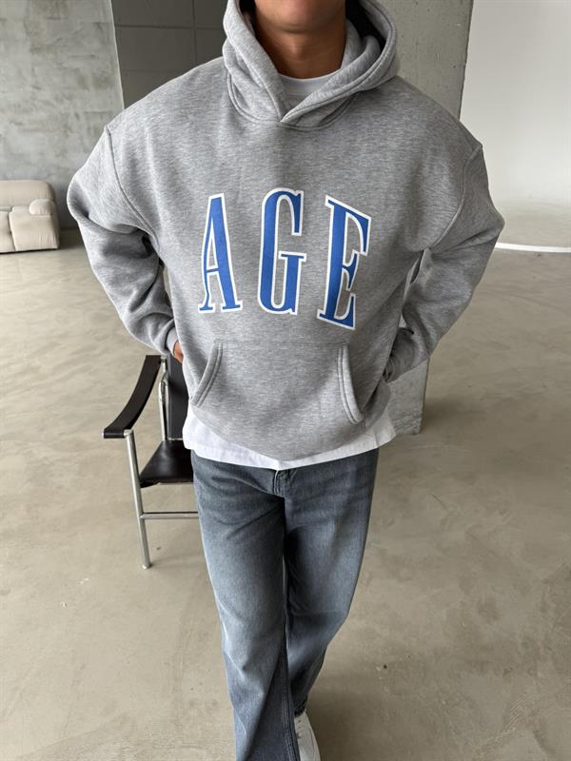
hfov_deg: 56.8
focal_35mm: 24
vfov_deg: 71.6
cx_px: 286
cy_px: 380
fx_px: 528
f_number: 1.78
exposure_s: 1/133
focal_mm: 6.76
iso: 64
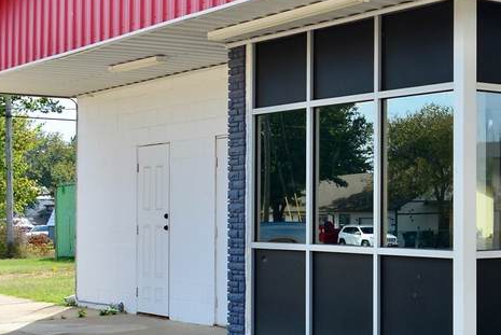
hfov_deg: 23.7
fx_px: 1073
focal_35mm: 77
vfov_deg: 17.7
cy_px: 204
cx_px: 622
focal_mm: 28
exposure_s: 1/1600
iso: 320
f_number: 5
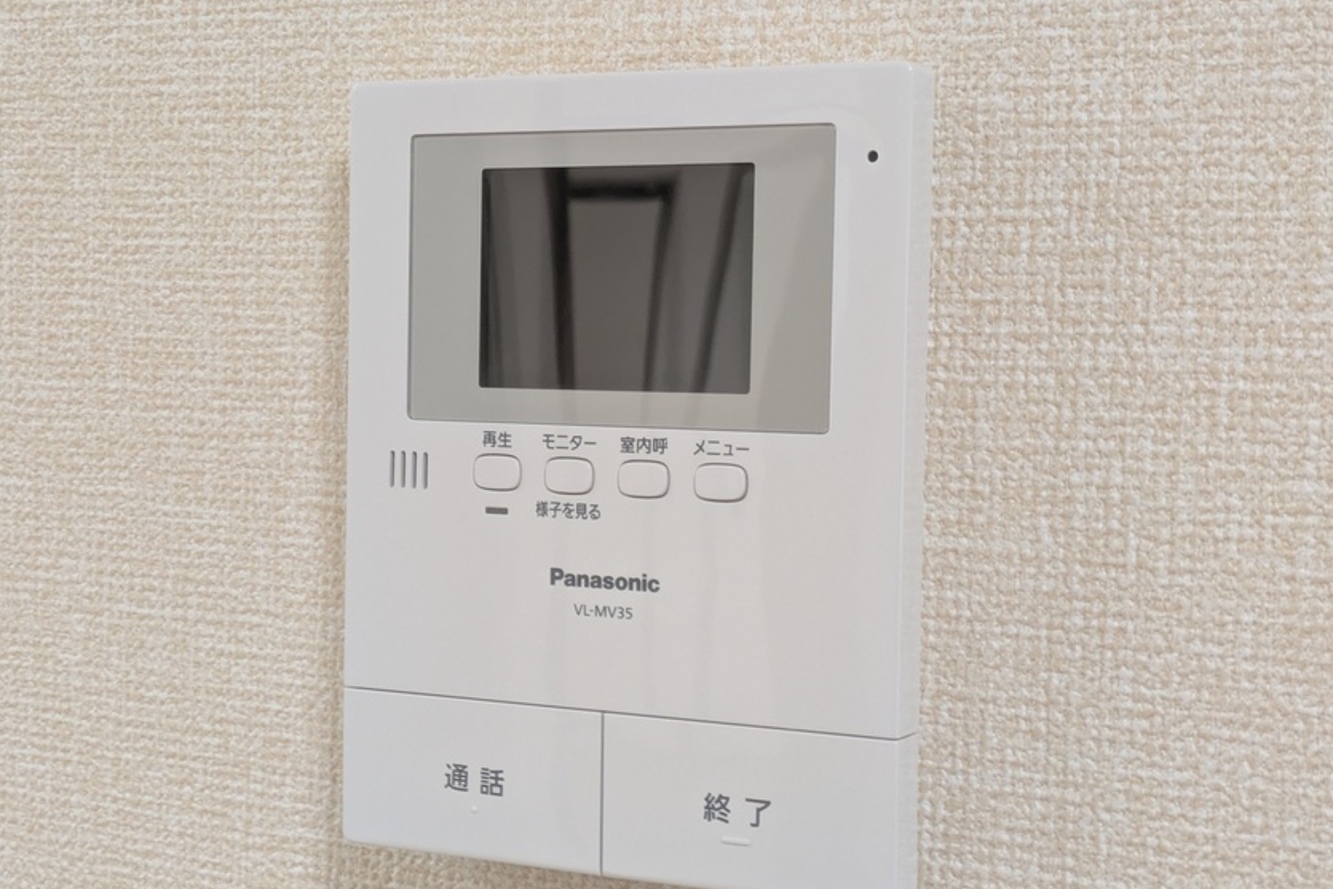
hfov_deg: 32.9
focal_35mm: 61
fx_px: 2259
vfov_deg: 22.3
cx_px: 637
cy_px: 445
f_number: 1.89
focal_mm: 5.43
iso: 107
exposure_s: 1/30
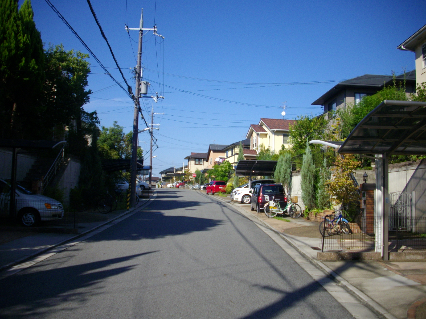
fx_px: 455
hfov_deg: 50.1
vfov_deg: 38.7
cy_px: 160
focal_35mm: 37
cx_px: 213
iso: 100
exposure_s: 1/400
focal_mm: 6.2
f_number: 5.6
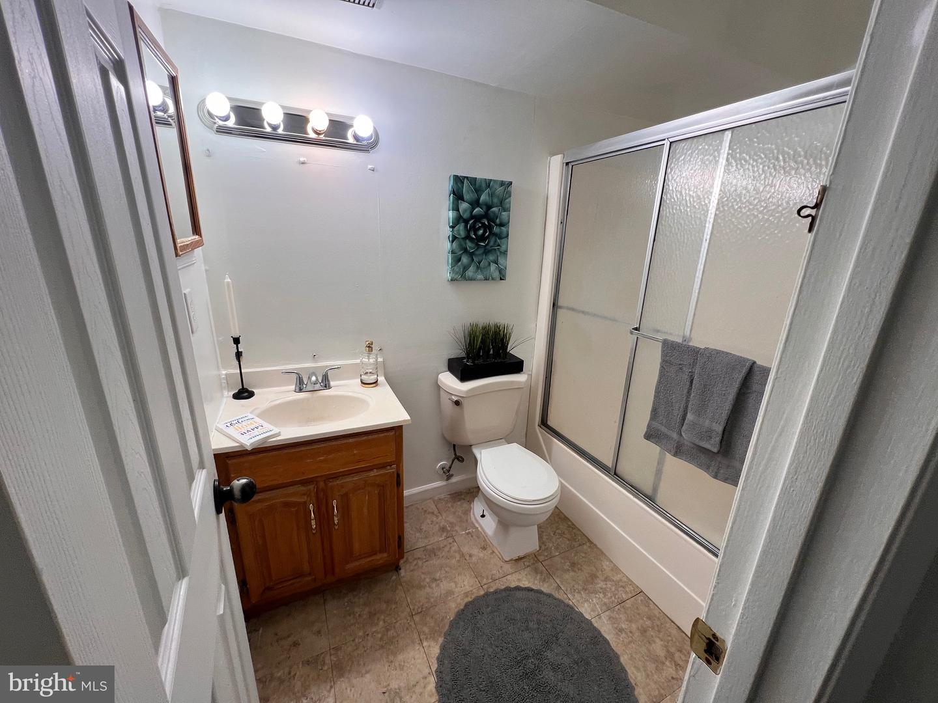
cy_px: 352
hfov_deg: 106.2
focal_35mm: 13
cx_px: 469
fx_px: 352
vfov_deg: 89.9
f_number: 1.8
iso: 64
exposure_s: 1/120
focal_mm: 1.57
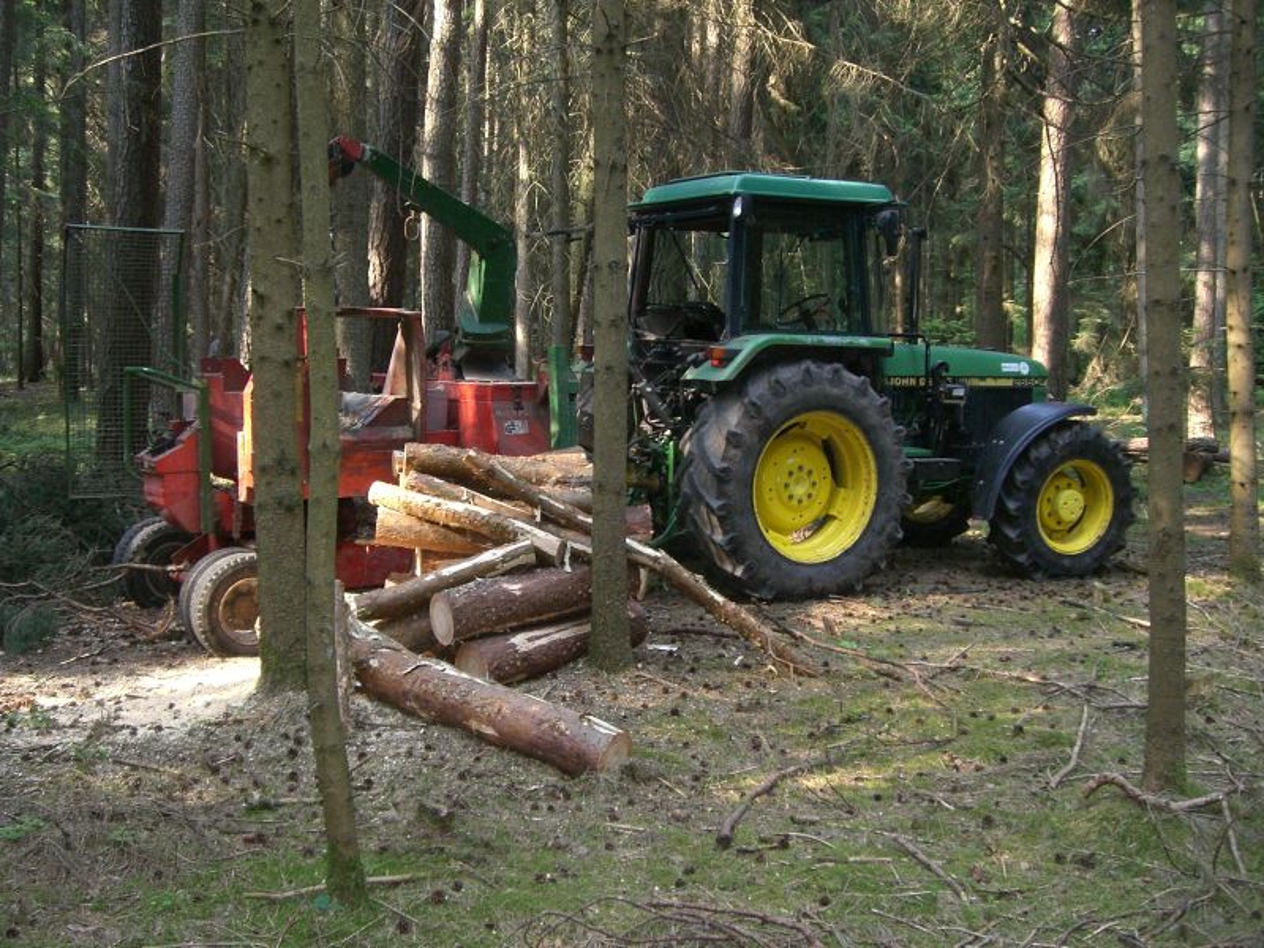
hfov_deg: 49.0
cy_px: 474
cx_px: 632
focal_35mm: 38
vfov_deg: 37.7
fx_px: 1388
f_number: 2.7
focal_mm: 6.2
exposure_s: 1/60
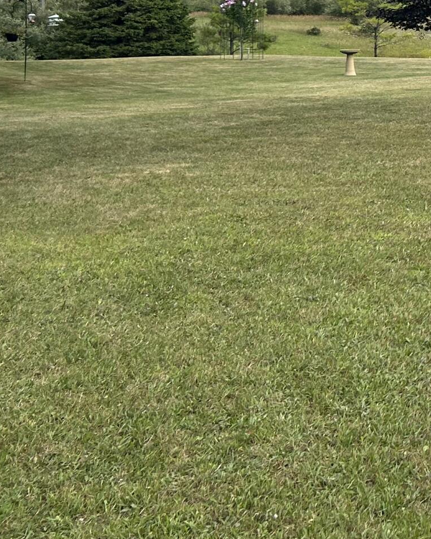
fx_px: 1276
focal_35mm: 80
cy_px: -34
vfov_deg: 22.7
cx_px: 718
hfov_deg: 16.7
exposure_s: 1/3460
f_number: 1.5
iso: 50
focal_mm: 5.7
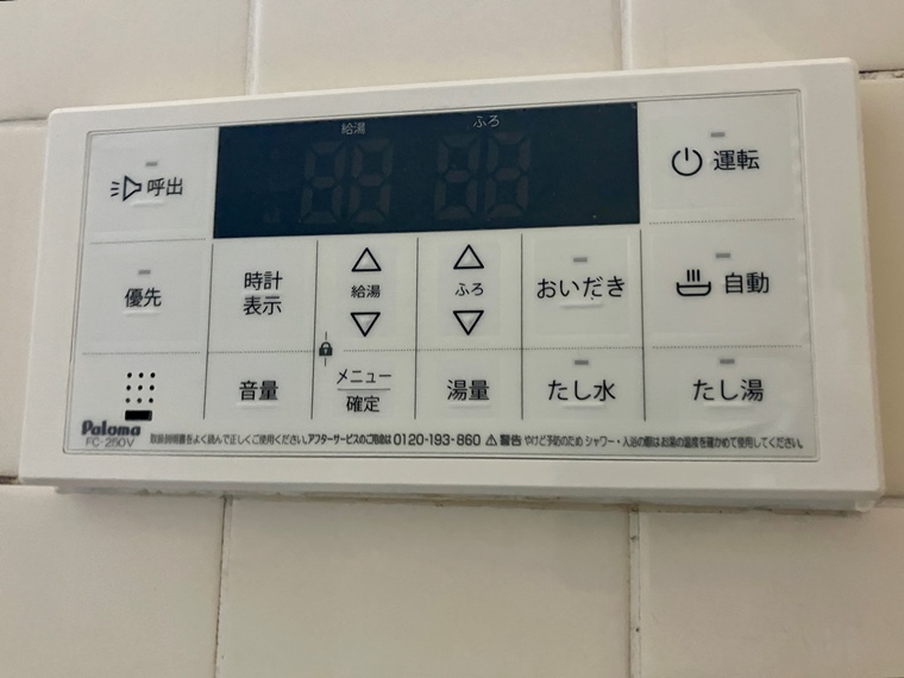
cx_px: 452
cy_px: 339
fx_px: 731
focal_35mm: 28
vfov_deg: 49.7
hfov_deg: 63.4
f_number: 1.8
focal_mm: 3.99
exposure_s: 1/32
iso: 400
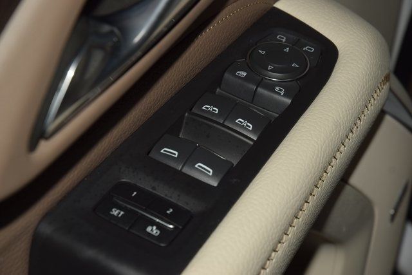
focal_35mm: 105
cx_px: 206
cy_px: 138
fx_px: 1202
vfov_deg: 13.0
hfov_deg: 19.5
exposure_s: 1/125
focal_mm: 70
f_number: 8
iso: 100
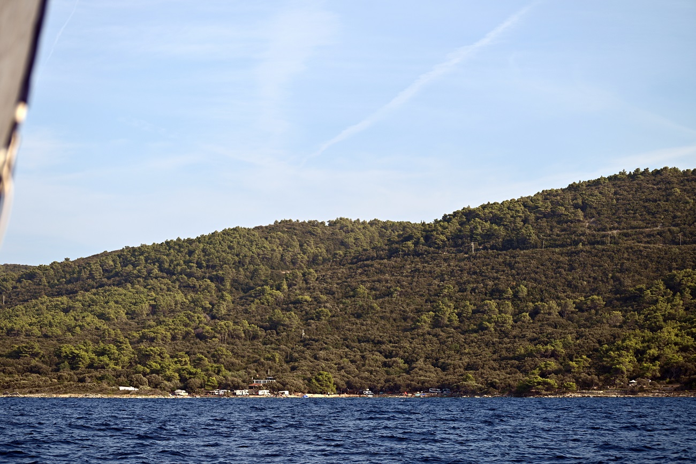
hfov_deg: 22.6
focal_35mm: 90
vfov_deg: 15.2
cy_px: 232
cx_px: 348
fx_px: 1740
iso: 110
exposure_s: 1/500
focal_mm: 90
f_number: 5.6
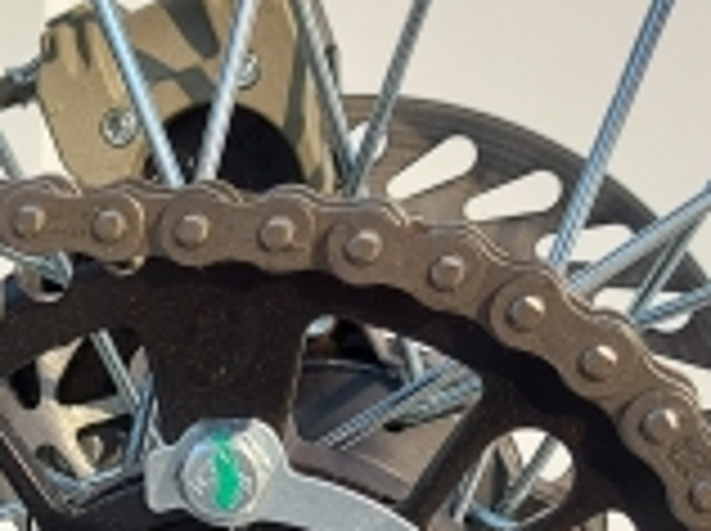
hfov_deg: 21.2
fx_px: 1805
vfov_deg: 15.7
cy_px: 738
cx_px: -72
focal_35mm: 88
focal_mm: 5.23
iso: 40
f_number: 1.8
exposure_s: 1/852
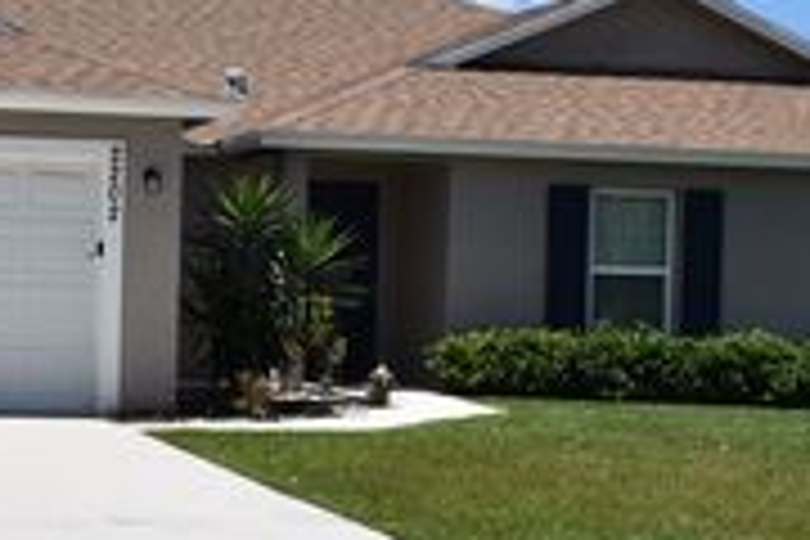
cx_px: 234
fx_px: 2349
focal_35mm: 104
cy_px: 385
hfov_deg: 19.5
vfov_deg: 13.1
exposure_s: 1/200
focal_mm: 25
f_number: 13
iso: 100
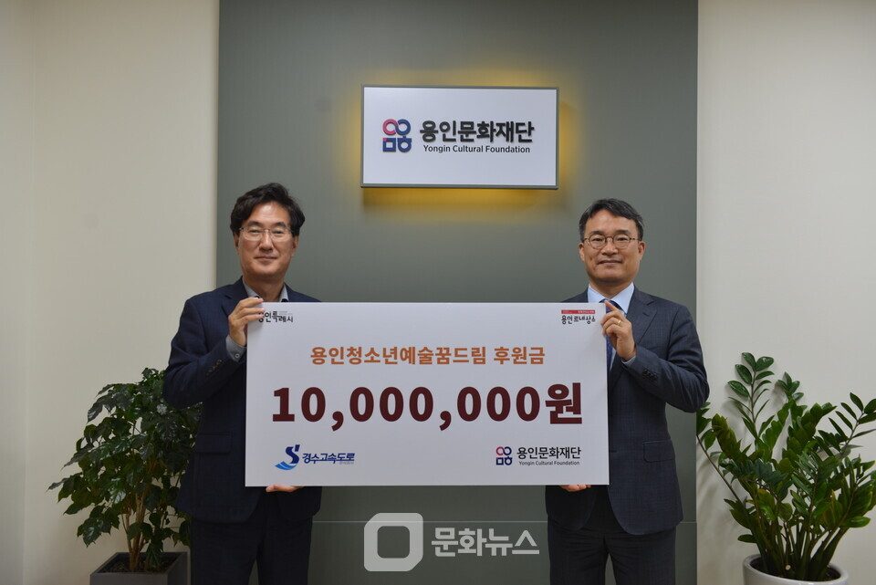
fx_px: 828
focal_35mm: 34
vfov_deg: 38.9
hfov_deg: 55.8
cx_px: 438
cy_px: 292
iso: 400
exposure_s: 1/80
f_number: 4.5
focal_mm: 34
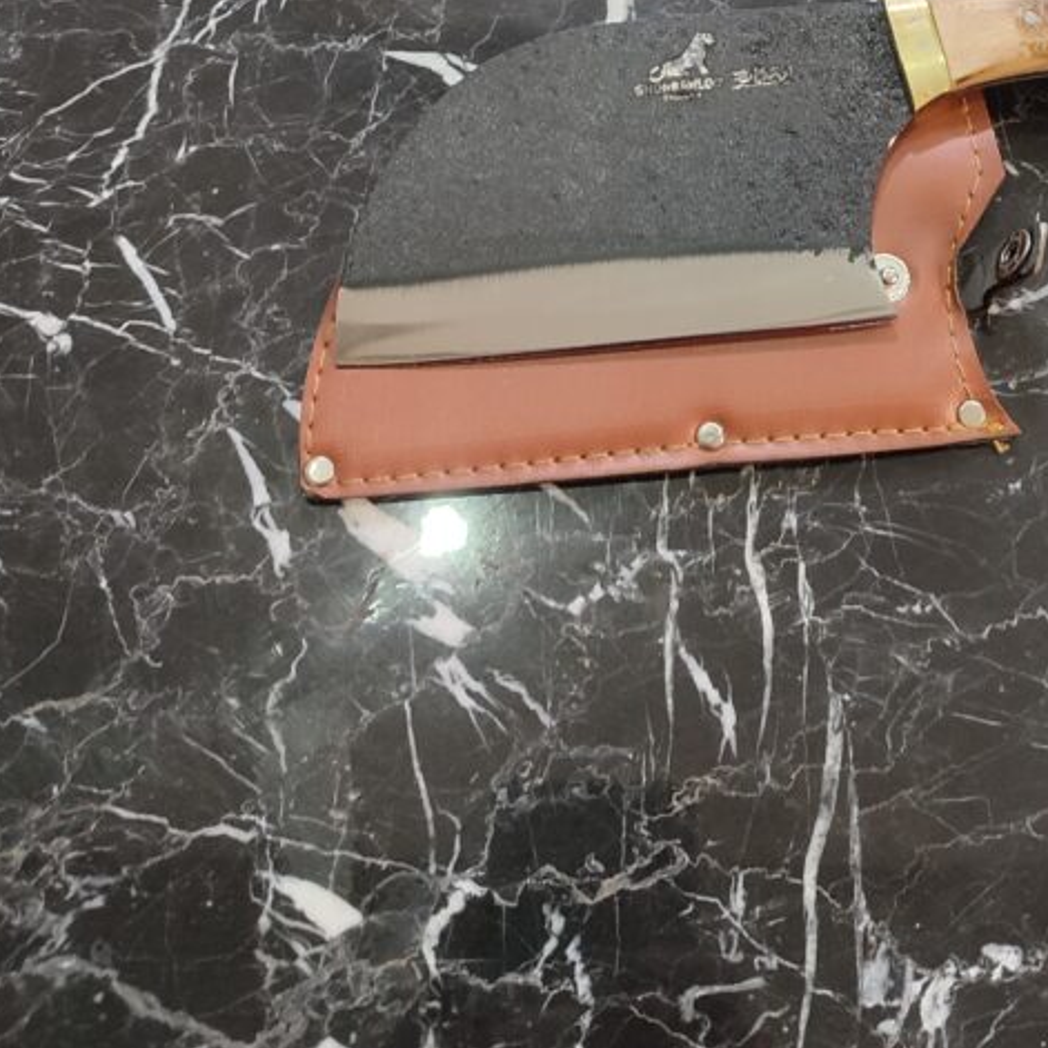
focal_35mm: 48
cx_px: 805
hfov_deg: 34.5
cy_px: 16
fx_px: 1644
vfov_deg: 32.7
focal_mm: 6.04
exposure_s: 1/20
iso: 441
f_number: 1.9
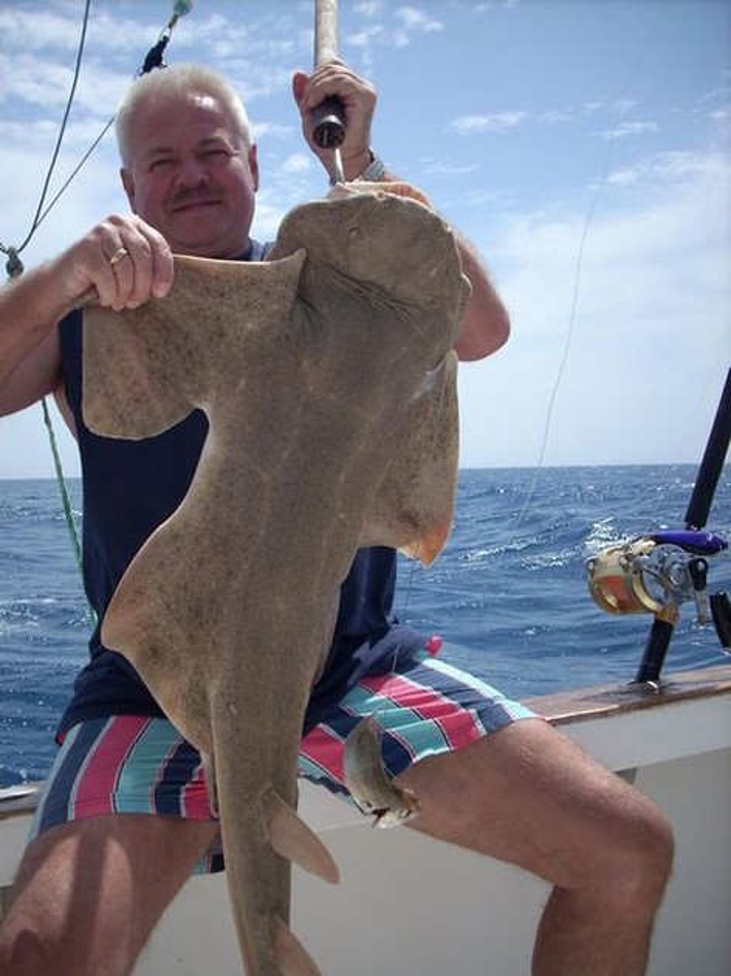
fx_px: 1042
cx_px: 366
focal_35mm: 37
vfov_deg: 50.2
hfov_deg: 38.6
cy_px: 488
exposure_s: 1/402
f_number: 5.6
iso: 64
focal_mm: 6.2
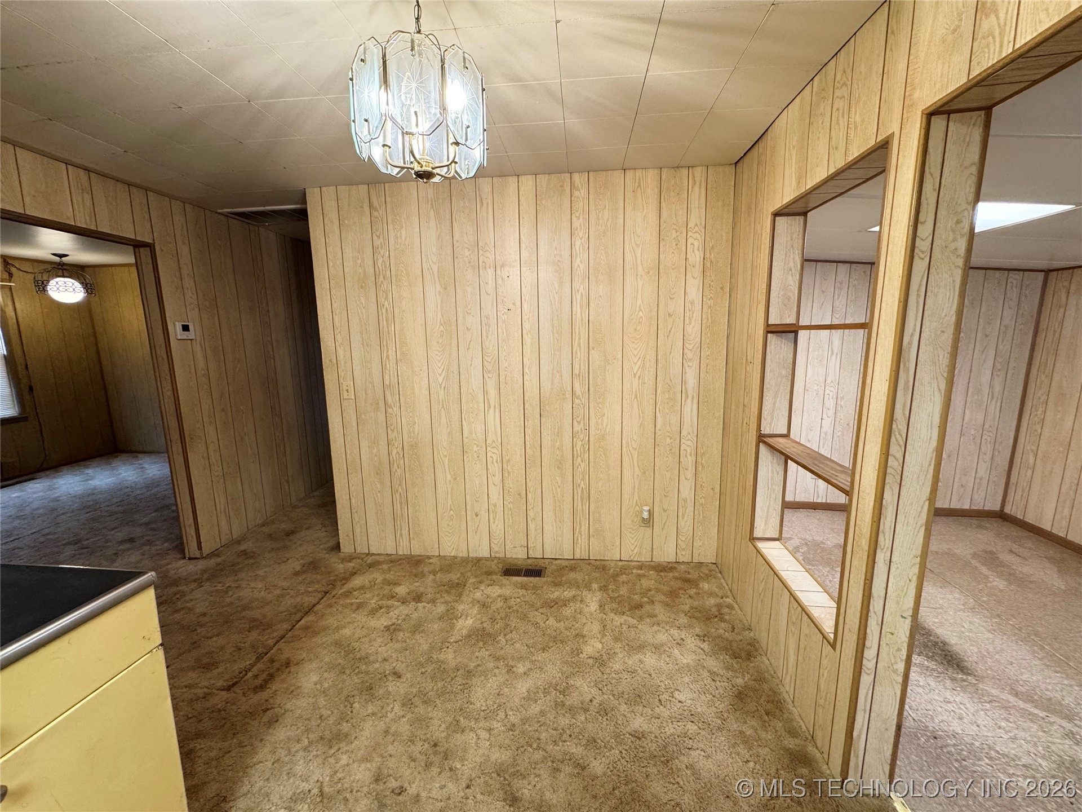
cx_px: 541
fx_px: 438
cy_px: 406
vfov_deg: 85.7
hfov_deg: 102.1
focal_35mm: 14
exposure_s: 1/60
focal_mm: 2.22
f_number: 2.2
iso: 200
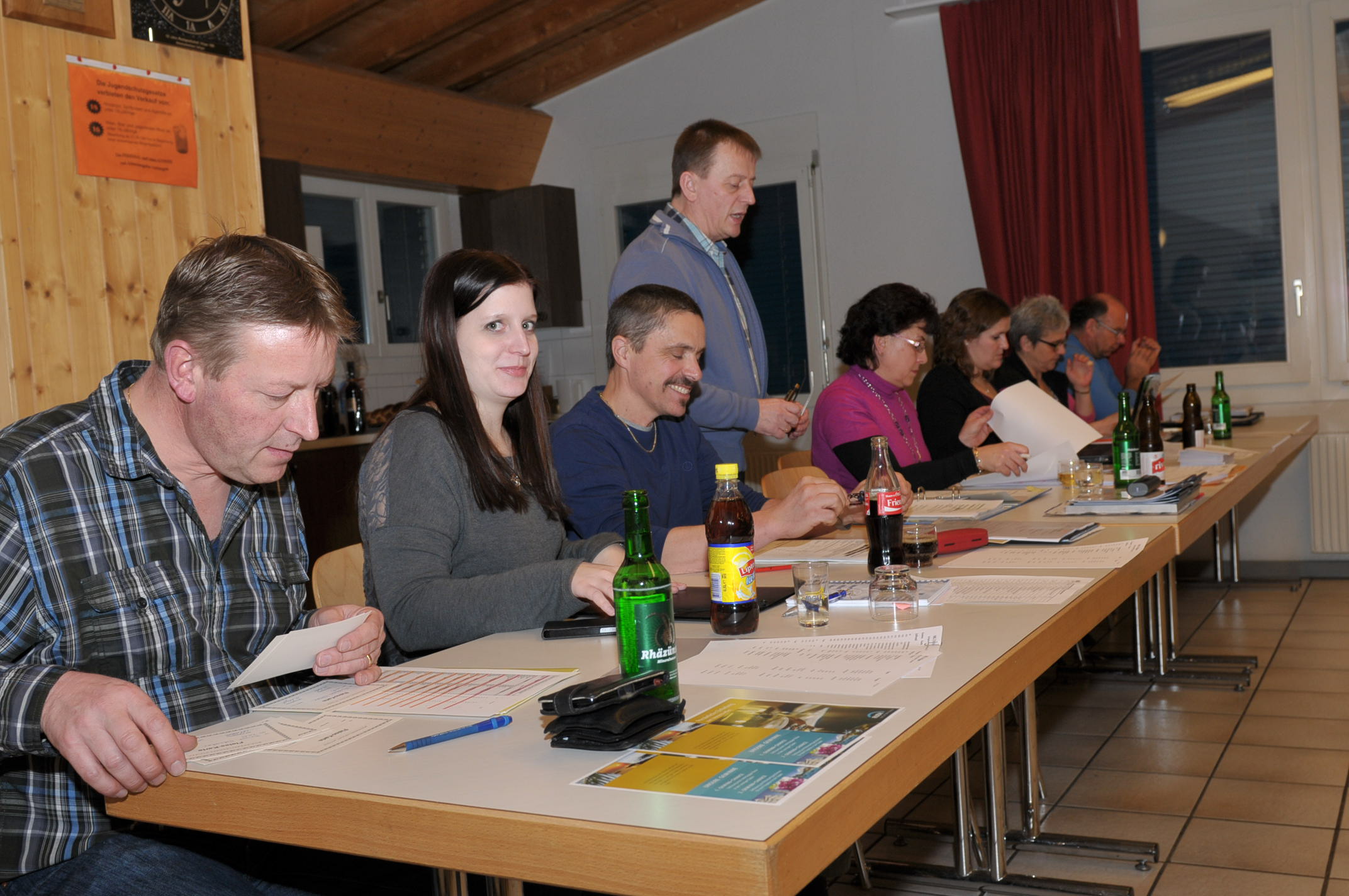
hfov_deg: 53.2
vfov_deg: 36.8
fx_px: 1347
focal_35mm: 36
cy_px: 448
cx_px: 674
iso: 250
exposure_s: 1/60
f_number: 5
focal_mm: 24
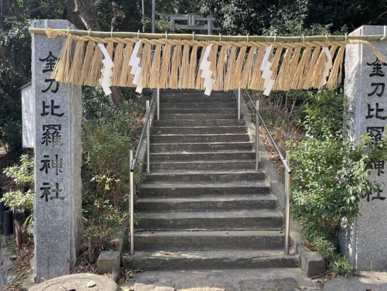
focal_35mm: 29
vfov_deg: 48.3
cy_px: 152
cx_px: 194
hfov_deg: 61.6
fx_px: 324
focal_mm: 4.2
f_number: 1.6
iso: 32
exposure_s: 1/662
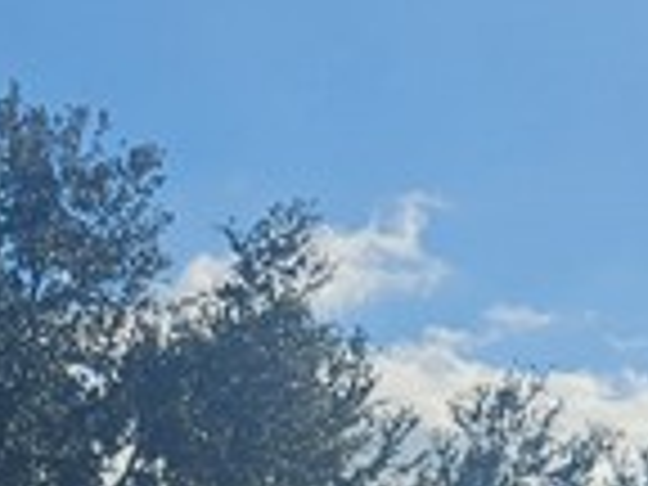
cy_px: 1498
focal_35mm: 163
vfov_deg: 7.8
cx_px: 333
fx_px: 3051
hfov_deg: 12.1
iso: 25
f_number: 1.8
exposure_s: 1/2835
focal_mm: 5.4
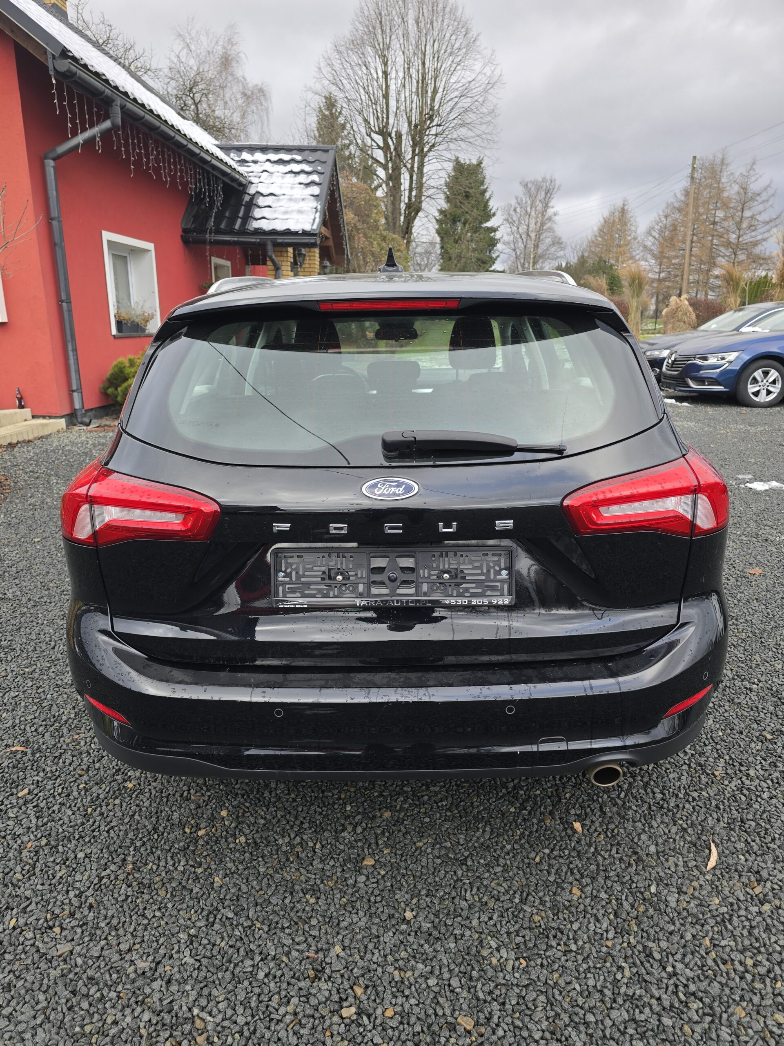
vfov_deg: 73.9
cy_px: 523
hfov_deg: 58.9
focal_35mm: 23
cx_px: 392
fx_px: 695
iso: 25
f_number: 1.7
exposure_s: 1/180
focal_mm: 6.3
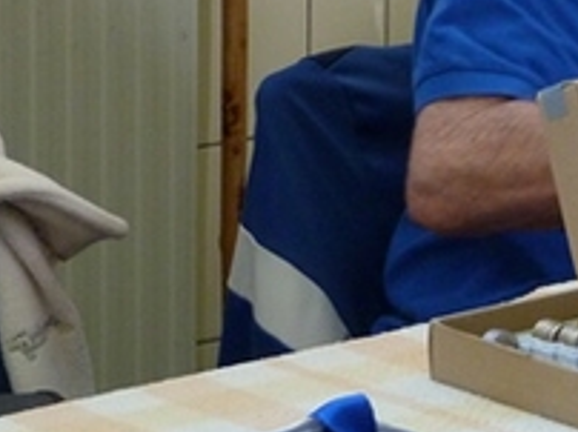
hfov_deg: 8.8
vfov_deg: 6.6
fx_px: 3719
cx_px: 747
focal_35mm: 223
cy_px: -60
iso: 320
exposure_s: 1/60
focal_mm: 13.5
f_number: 3.3
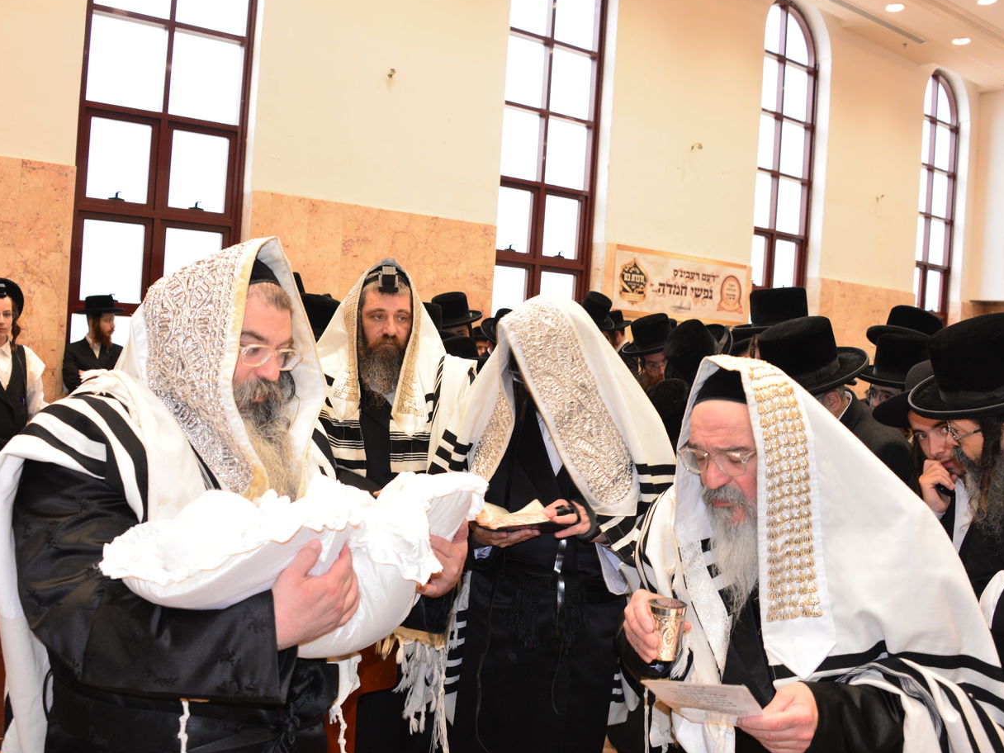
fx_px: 899
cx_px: 495
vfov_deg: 45.4
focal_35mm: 31
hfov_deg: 58.3
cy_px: 373
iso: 1600
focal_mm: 28
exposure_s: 1/100
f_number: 5.6
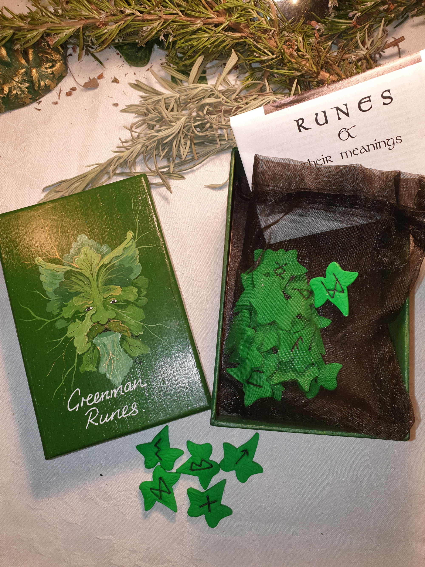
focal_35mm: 26
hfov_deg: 53.1
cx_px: 212
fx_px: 426
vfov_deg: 67.3
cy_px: 284
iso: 80
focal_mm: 4.3
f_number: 2.4
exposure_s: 1/100
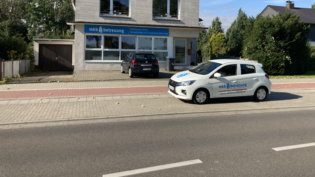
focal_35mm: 31
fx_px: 259
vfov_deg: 37.3
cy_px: 57
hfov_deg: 62.6
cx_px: 157
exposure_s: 1/1372
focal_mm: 3.99
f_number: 1.8
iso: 20
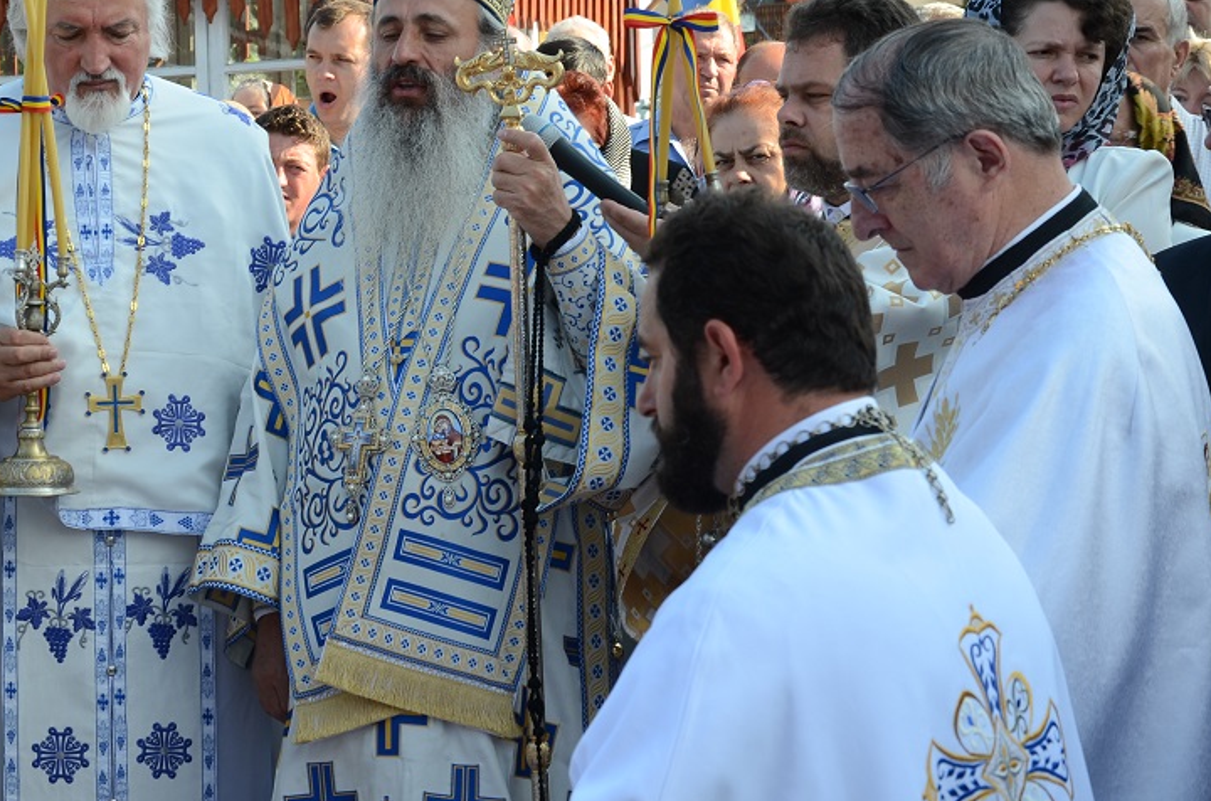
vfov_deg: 11.4
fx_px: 4026
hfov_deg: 17.0
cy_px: 343
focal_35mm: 120
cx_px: 299
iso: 100
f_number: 7.1
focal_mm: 48
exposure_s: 1/100
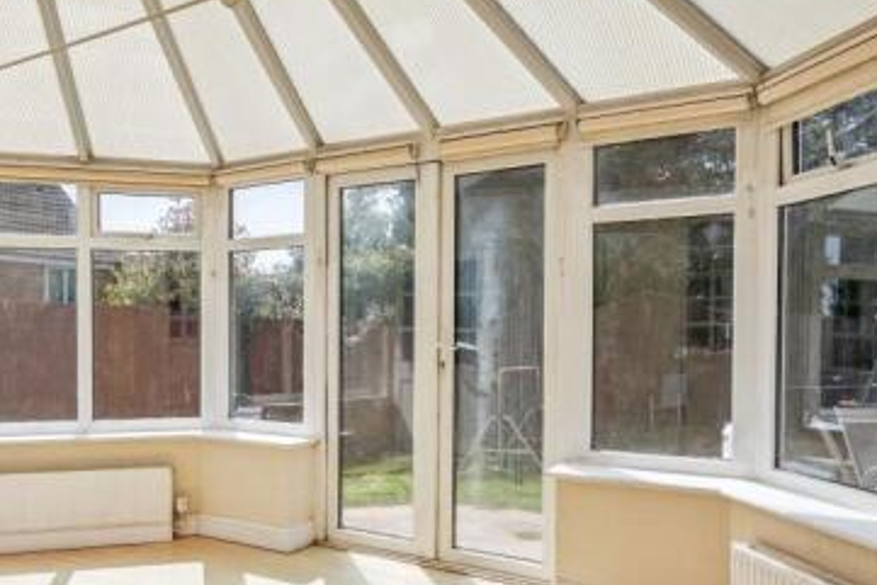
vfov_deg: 44.8
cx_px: 443
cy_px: 341
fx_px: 707
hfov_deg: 63.6
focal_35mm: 29
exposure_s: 1/800
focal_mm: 16
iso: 640
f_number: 5.6
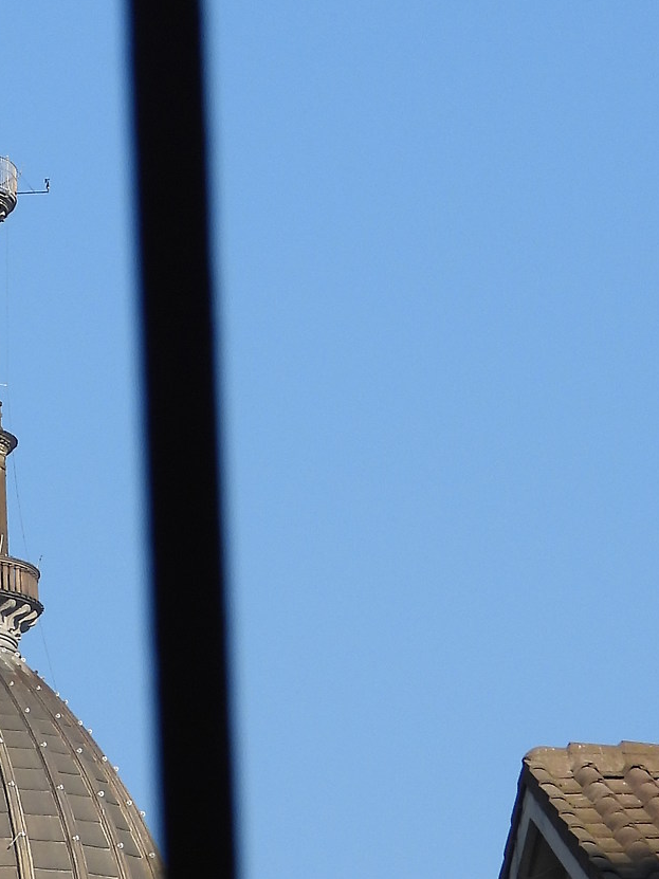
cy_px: 60
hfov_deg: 3.0
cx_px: 111
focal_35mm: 491
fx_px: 12466
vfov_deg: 4.0
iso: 100
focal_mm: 30.5
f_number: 4
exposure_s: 1/800
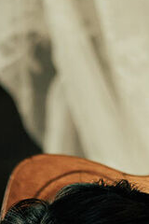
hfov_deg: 1.7
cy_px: 728
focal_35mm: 815
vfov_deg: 2.5
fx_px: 5059
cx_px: -59
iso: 640
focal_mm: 125
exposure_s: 1/200
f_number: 2.8
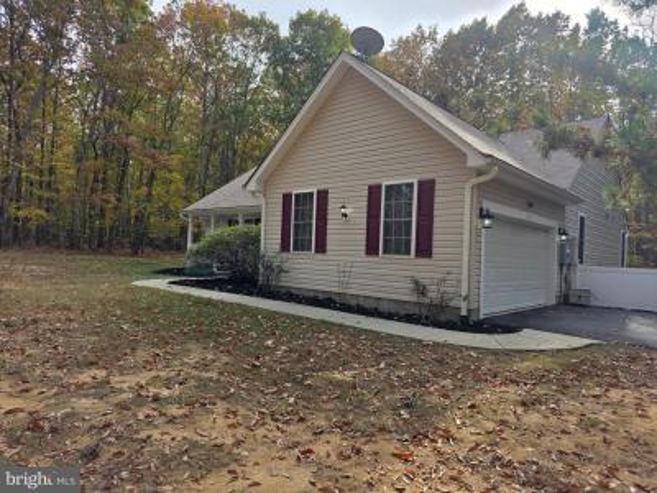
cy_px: 246
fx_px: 437
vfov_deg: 58.9
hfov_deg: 73.9
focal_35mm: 23
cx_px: 328
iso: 80
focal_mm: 6.3
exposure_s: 1/3273
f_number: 1.7
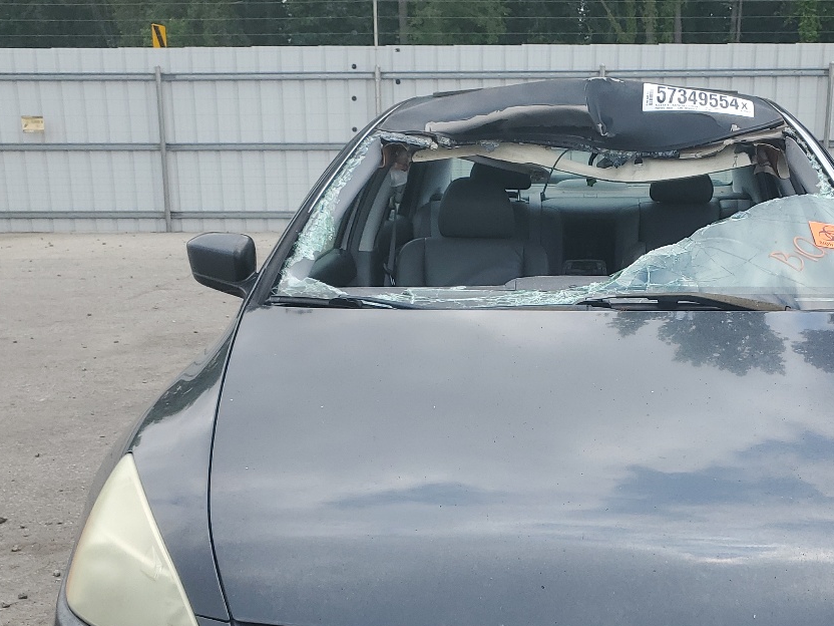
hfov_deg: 37.7
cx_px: 566
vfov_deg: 28.2
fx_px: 1205
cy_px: 536
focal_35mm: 50
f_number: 1.5
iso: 50
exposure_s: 1/1667
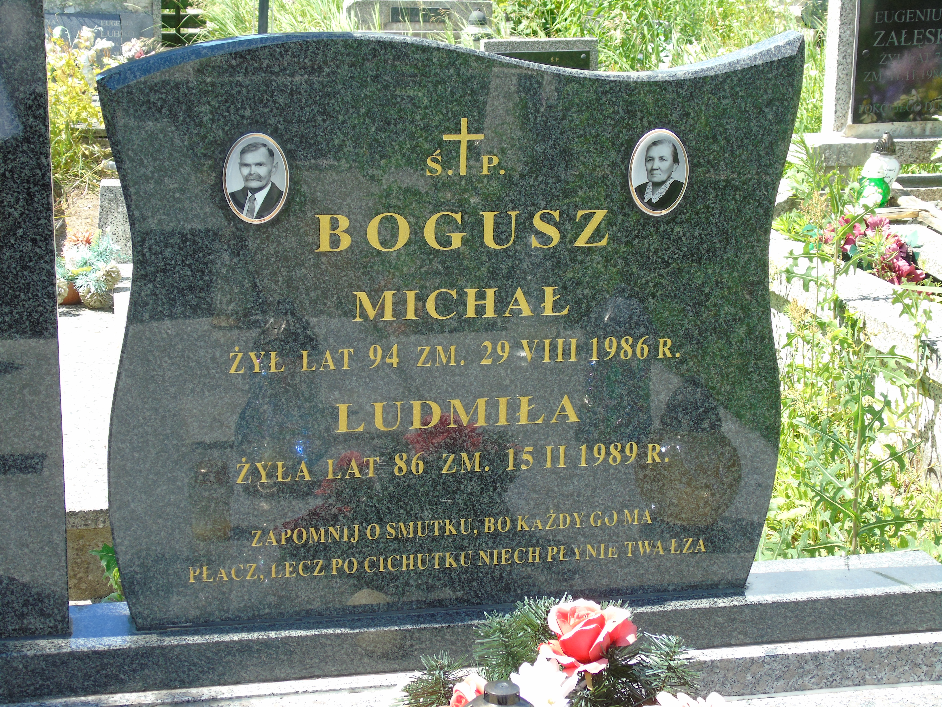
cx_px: 471
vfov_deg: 23.7
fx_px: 1687
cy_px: 354
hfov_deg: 31.2
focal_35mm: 62
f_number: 4.5
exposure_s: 1/125
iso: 80
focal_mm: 11
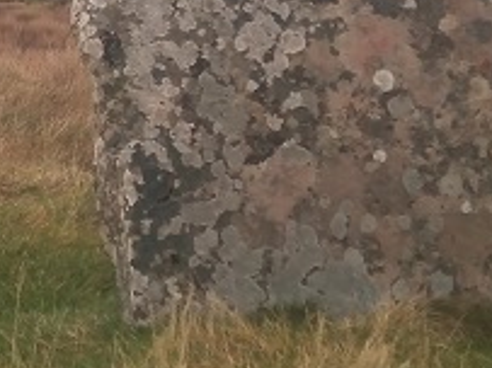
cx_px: -78
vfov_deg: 18.6
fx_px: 1122
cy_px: 186
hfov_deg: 23.0
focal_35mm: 79
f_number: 2
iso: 112
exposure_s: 1/122
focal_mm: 3.54
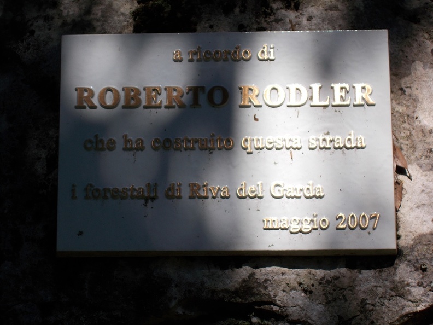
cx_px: 216
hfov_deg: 19.8
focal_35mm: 99
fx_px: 1238
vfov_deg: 14.9
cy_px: 162
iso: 80
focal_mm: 17.6
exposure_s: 1/500
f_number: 5.5
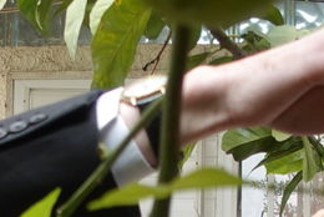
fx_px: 1162
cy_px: 522
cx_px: 197
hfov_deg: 15.9
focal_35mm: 129
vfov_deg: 9.5
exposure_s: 1/160
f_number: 2.8
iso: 125
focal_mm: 9.4
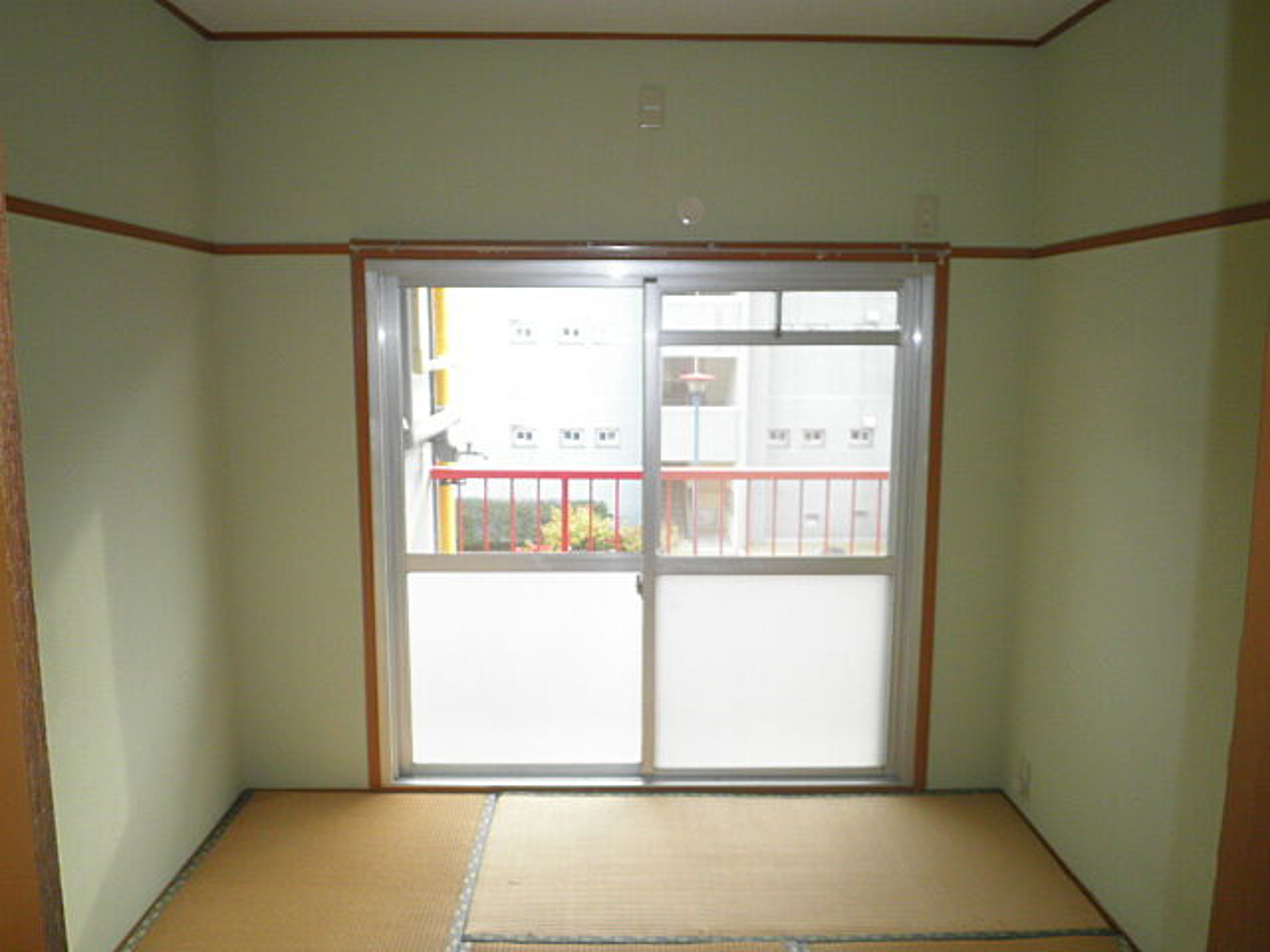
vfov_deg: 53.1
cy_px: 476
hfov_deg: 67.3
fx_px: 954
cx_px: 635
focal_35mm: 26
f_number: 2.8
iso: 64
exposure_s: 1/30
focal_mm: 4.7
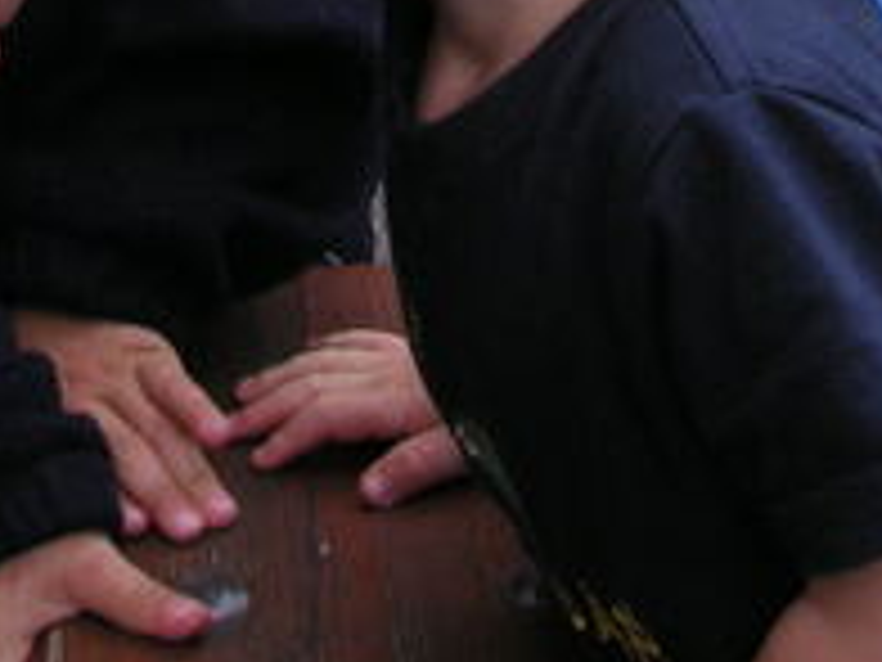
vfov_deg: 9.4
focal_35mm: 151
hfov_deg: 12.9
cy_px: -500
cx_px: 32
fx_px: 3847
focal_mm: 6.1
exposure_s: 1/500
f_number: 2.8
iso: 50
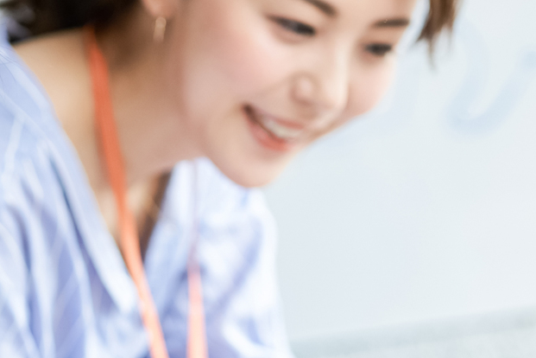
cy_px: 403
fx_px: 2397
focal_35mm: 161
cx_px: 55
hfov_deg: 12.7
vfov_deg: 8.5
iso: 400
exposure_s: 1/1000
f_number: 2
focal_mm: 50
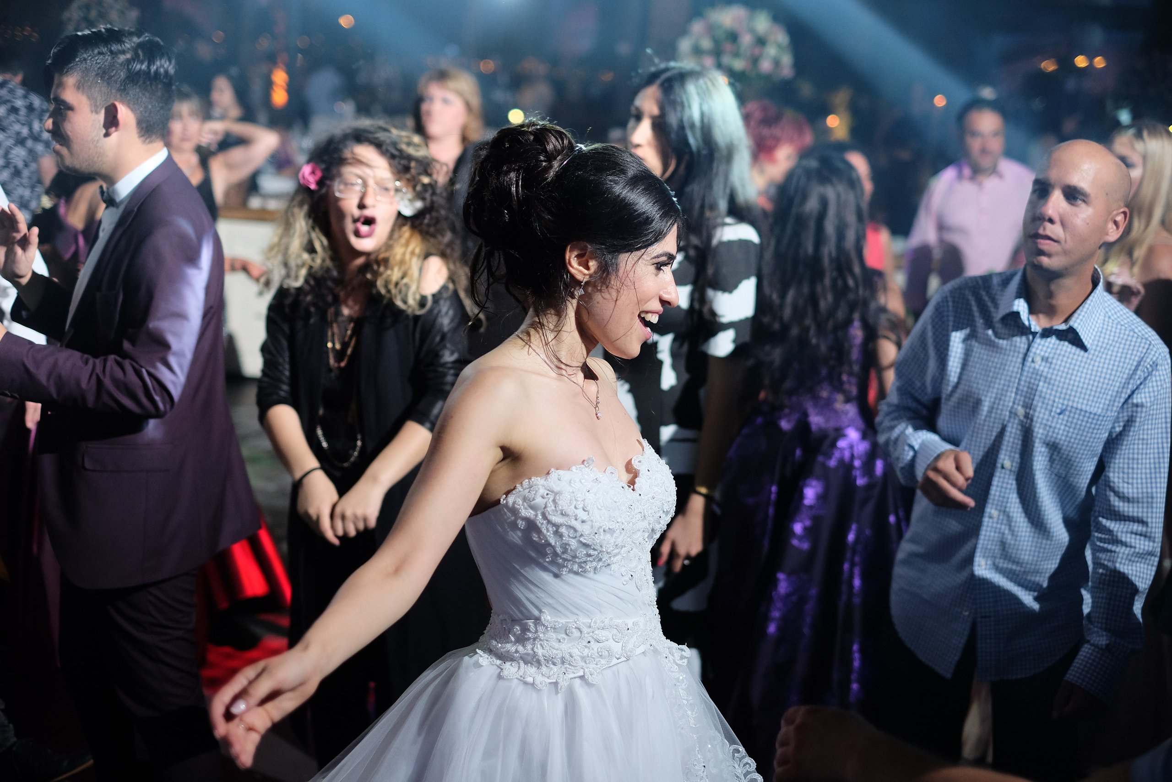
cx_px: 586
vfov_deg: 25.5
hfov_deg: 37.5
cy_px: 391
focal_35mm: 53
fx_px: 1725
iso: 800
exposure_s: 1/180
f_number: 1.8
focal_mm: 35
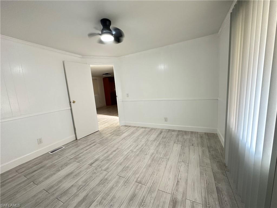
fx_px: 112
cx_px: 138
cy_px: 104
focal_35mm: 14
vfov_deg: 85.7
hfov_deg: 102.1
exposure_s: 1/60
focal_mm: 2.22
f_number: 2.2
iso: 320
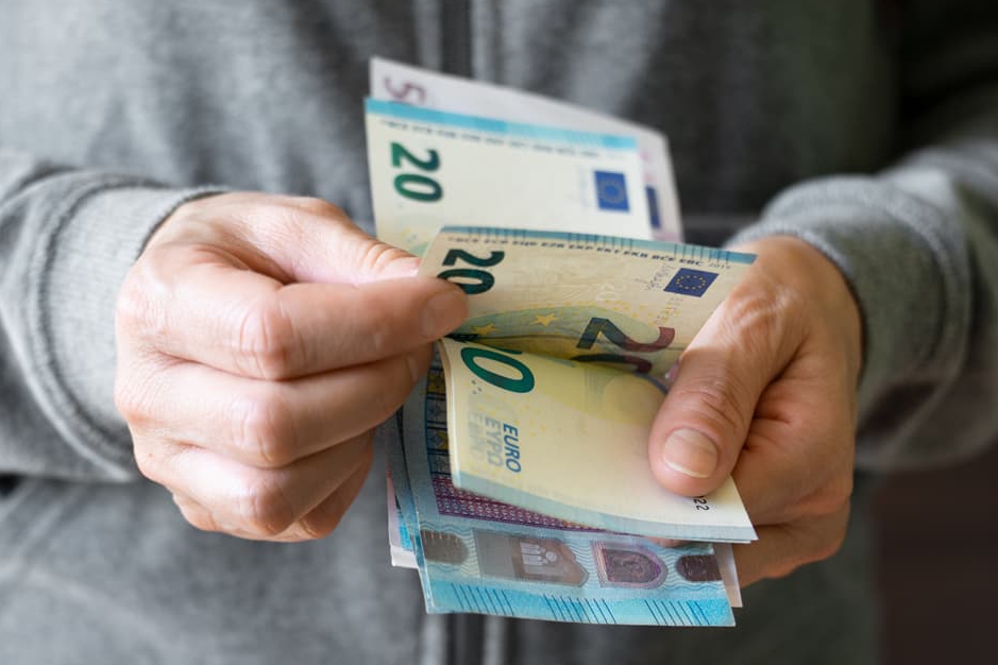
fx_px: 2717
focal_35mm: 98
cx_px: 517
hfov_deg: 20.8
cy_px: 349
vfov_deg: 14.0
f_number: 4.2
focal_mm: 92
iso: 800
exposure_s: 1/125
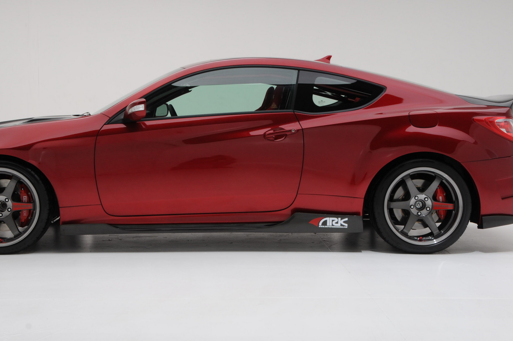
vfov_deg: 21.8
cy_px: 149
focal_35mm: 62
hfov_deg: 32.4
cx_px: 224
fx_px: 882
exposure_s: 1/200
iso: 200
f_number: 13
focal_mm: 32
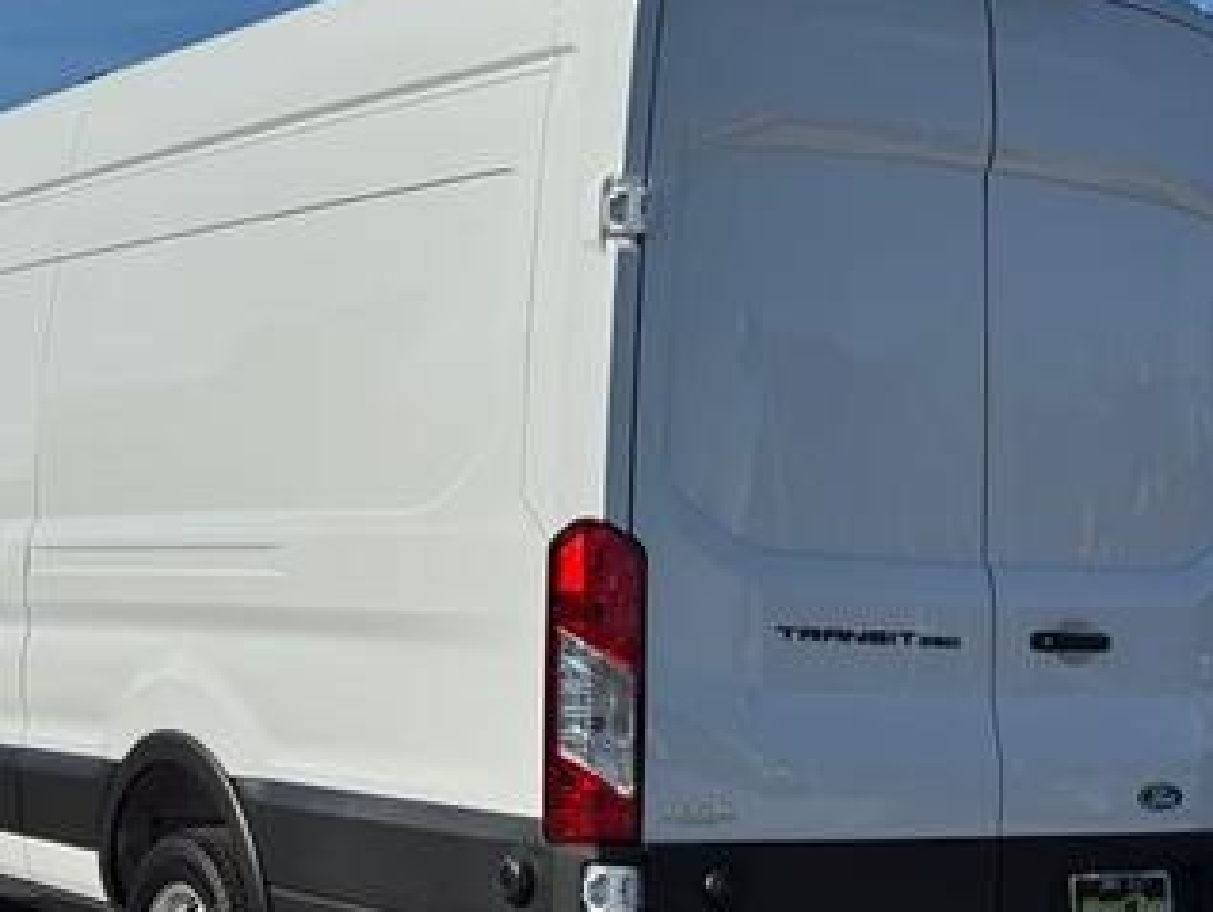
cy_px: 565
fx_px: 2665
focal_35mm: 76
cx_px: 534
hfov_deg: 25.6
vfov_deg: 19.4
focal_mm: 6.76
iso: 64
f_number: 1.78
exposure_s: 1/15385
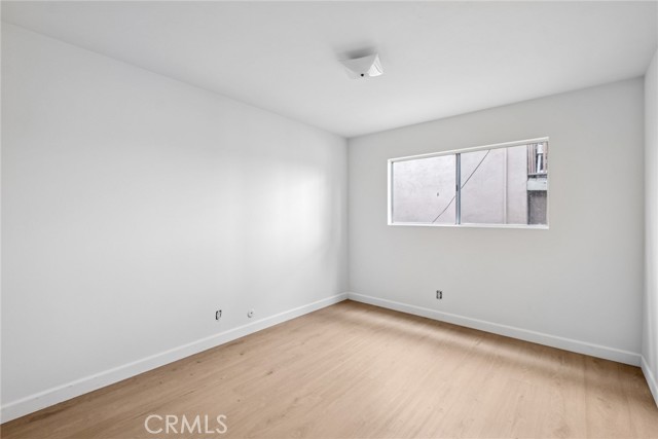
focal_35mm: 15
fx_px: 274
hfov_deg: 100.4
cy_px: 220
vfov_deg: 77.4
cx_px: 329
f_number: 9
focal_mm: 10
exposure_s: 1/8
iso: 200
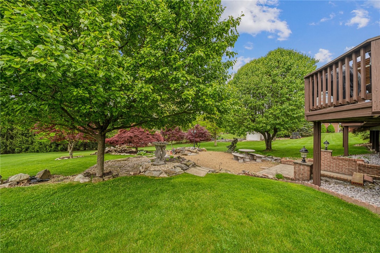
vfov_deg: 89.9
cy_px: 126
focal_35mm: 12
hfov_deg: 112.6
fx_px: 127
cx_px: 190
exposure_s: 1/20
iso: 50
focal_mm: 12
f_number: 11
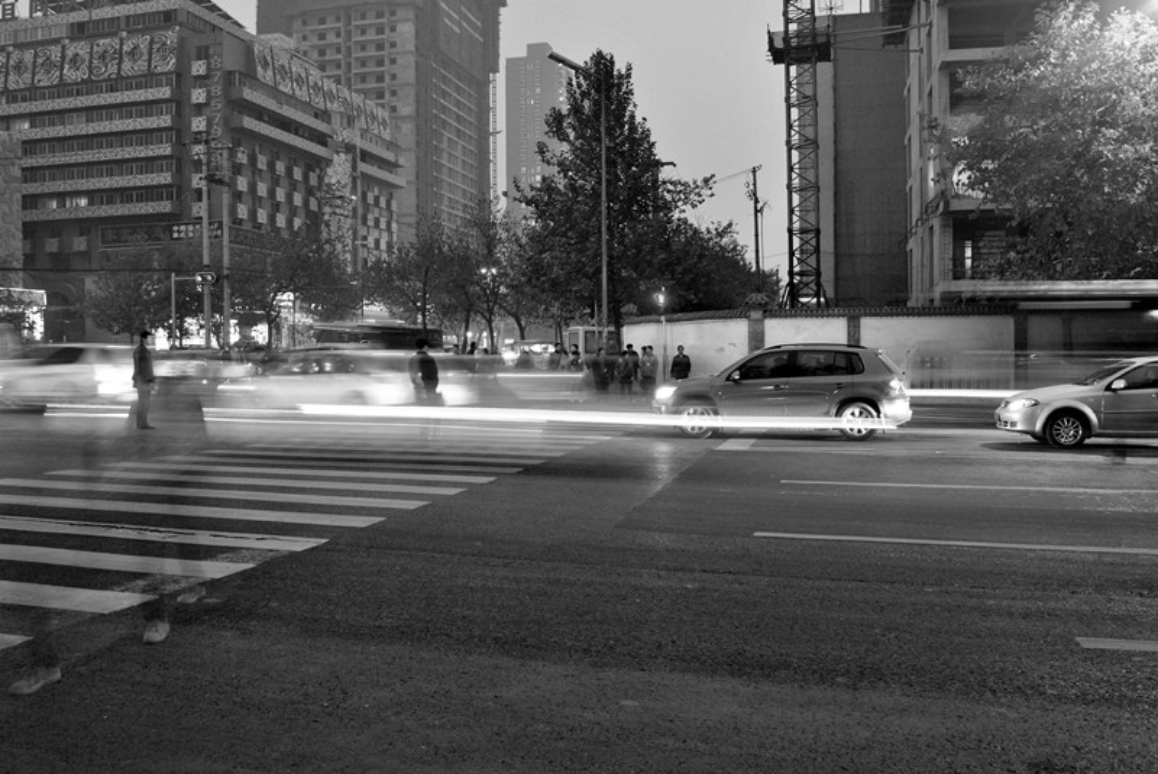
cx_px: 579
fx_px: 966
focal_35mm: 30
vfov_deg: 43.7
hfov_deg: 61.9
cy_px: 387
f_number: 8
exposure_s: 1.3
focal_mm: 20
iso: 500
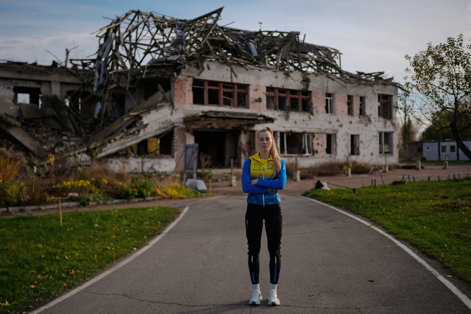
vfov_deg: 37.9
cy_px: 157
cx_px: 236
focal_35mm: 35
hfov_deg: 54.4
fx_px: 458
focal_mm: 35
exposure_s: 1/8000
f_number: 1.4
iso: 125
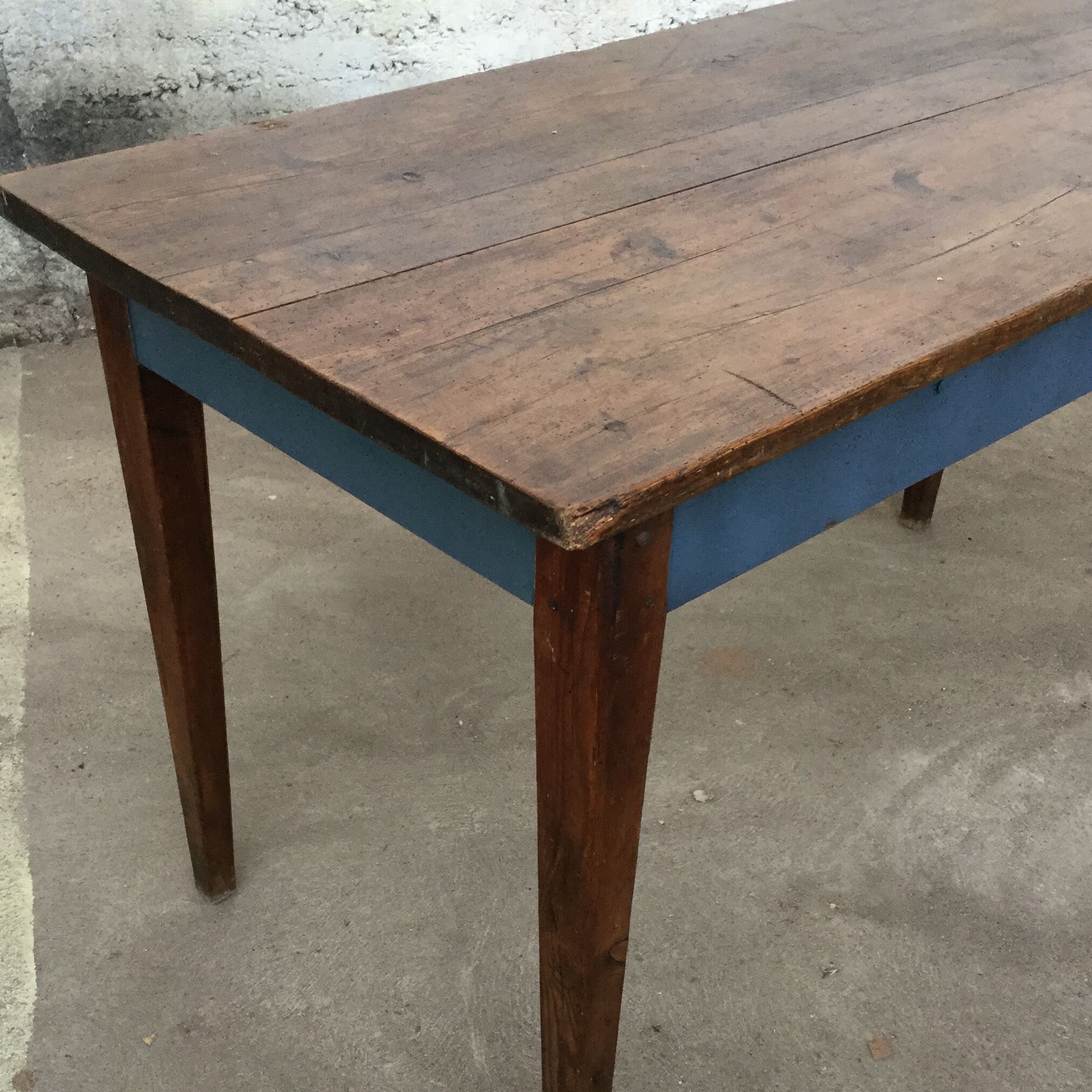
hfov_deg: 38.3
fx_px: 1570
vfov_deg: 37.9
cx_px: 530
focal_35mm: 44
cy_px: 741
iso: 50
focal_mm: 3.3
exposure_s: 1/33
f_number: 2.4
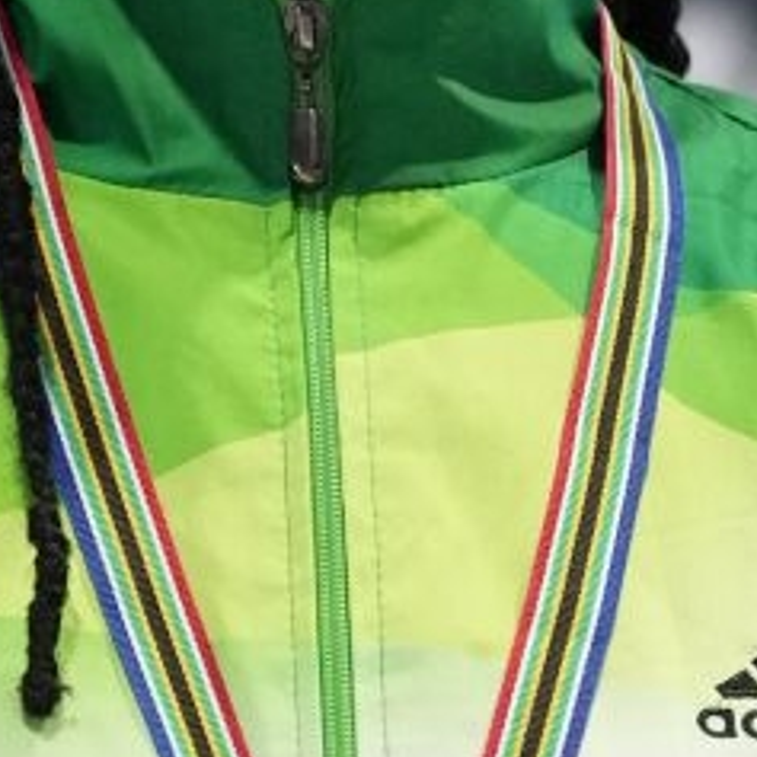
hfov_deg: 1.4
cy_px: 492
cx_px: 259
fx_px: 31966
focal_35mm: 1292
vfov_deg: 1.4
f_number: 2.8
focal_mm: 200
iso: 3200
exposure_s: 1/250
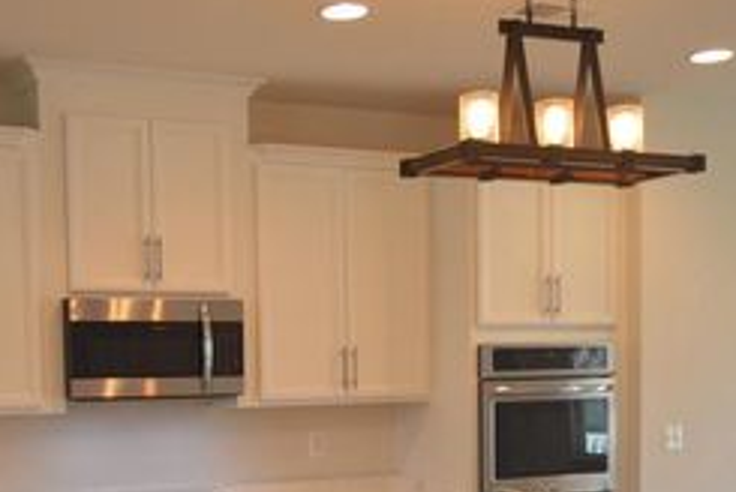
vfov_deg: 23.8
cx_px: 219
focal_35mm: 55
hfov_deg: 35.7
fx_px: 1126
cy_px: 476
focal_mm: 18
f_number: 4
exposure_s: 1/60
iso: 400
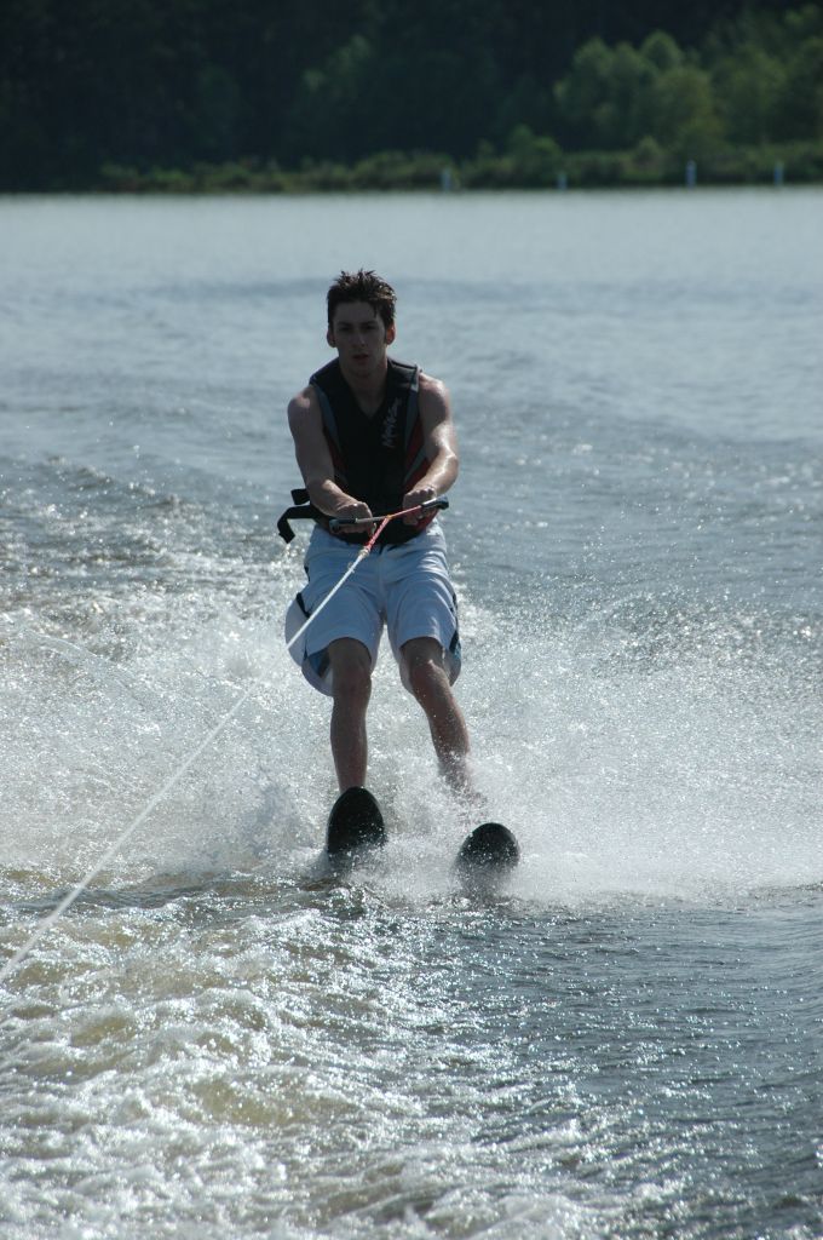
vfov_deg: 6.9
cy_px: 620
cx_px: 412
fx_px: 10315
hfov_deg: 4.6
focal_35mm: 300
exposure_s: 1/1000
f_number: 8
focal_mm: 200
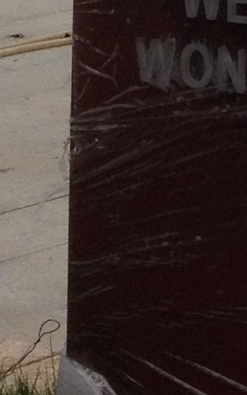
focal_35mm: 256
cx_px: 628
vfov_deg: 7.2
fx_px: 2755
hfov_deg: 5.0
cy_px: -815
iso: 50
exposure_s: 1/1416
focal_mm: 4.28
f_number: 2.4
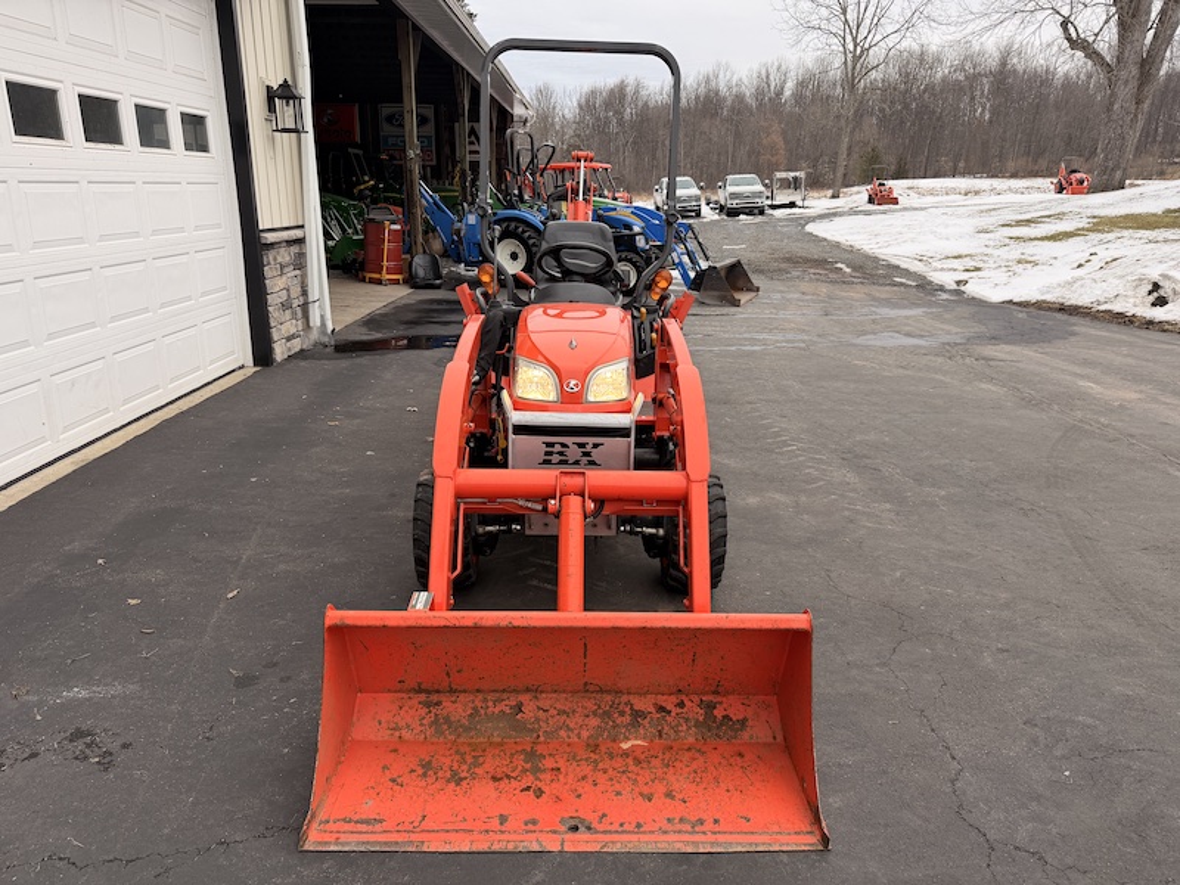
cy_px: 442
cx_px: 590
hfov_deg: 71.6
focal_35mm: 24
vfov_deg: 56.8
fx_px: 818
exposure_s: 1/567
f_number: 1.78
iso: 100
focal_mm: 6.76
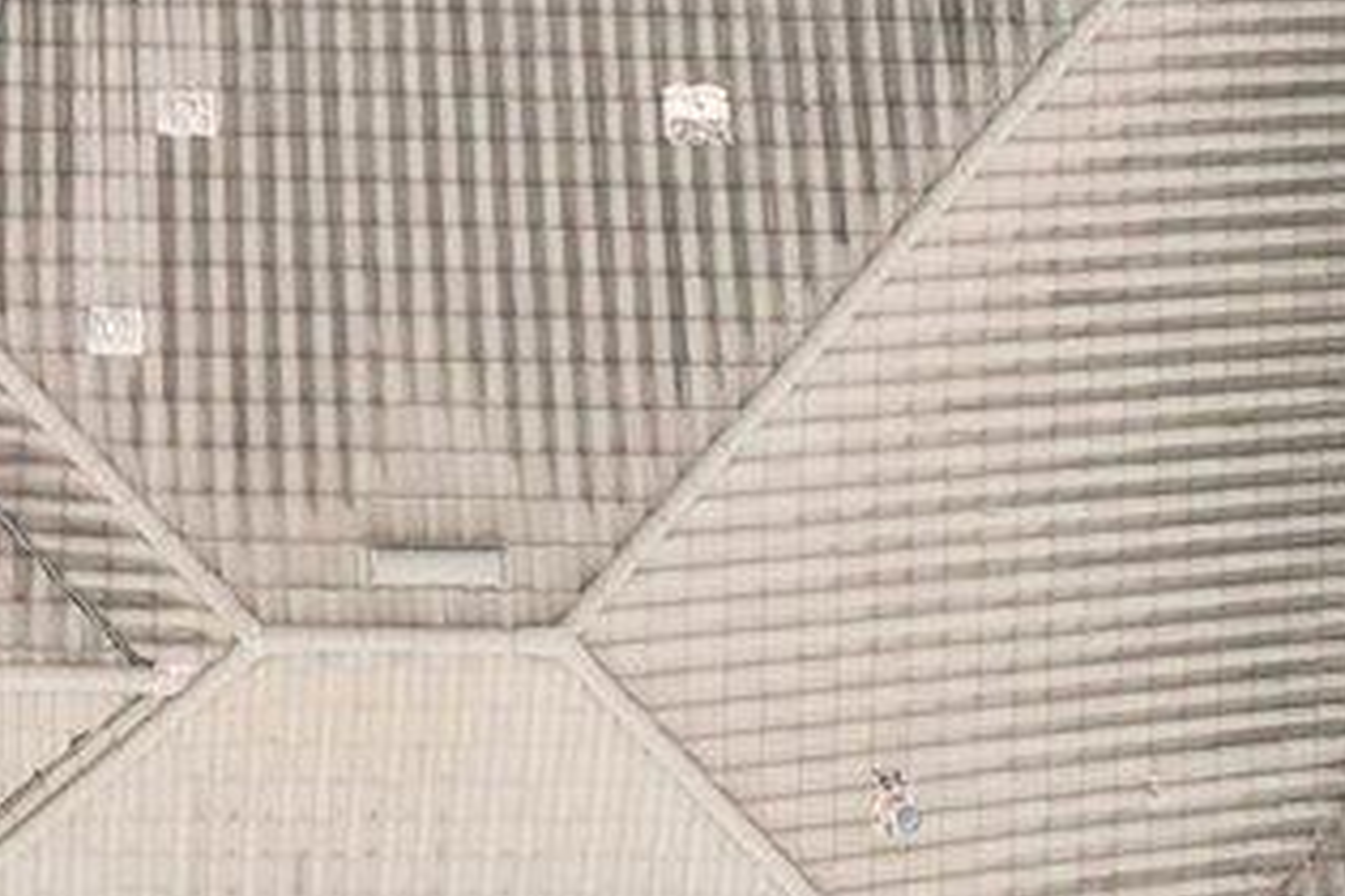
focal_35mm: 143
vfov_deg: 9.5
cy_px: -186
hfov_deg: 13.8
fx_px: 5342
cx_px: -380
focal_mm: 8.4
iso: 100
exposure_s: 1/500
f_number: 2.8
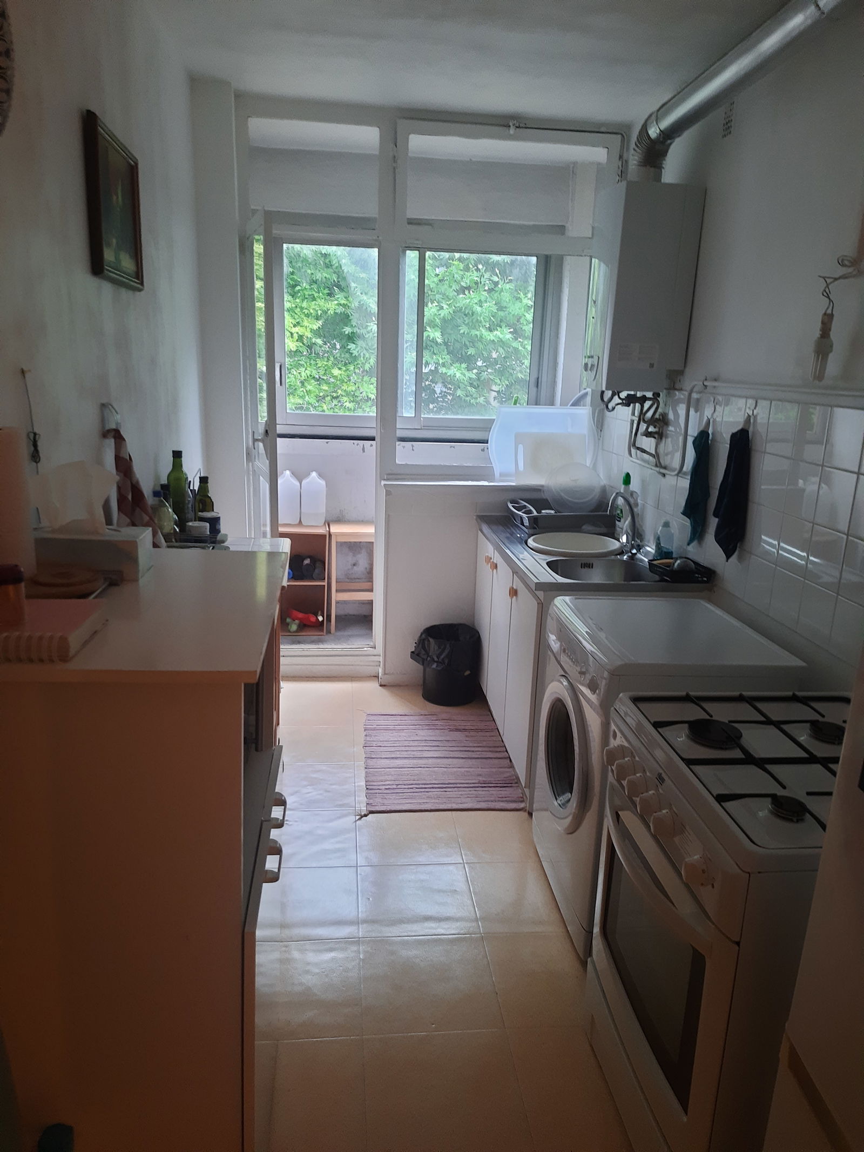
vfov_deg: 71.6
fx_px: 799
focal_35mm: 24
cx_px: 432
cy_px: 576
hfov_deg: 56.8
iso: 400
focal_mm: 5.23
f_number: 1.8
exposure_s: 1/33
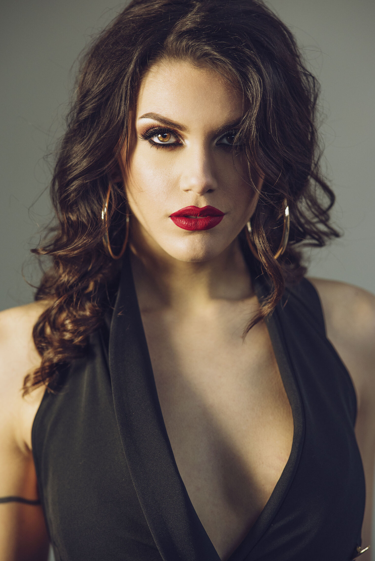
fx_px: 1717
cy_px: 269
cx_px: 195
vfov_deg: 18.6
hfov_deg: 12.5
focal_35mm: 110
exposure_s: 1/320
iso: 640
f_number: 3.5
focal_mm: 105
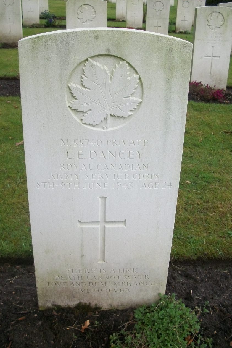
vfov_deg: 51.9
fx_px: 357
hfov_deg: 36.0
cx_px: 119
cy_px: 175
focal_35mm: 37
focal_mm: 6.3
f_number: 3.1
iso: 251
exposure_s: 1/500
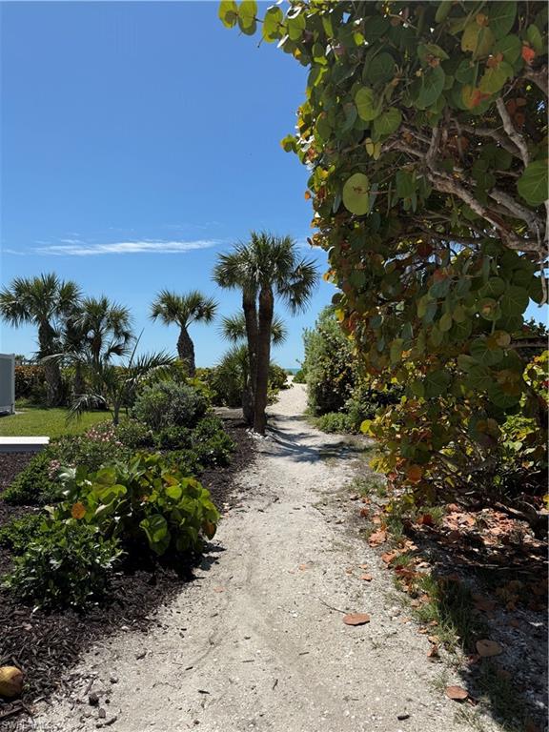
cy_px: 366
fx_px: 508
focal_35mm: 24
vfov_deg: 71.6
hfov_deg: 56.8
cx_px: 274
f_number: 1.78
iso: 80
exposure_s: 1/7353
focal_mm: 6.76
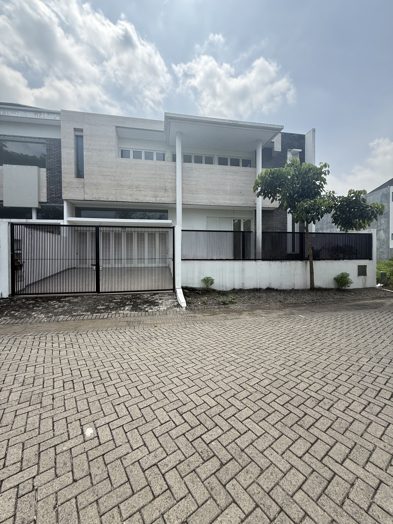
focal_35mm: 14
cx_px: 196
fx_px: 212
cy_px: 262
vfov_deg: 102.1
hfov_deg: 85.7
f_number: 2.2
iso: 50
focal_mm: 2.22
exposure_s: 1/809
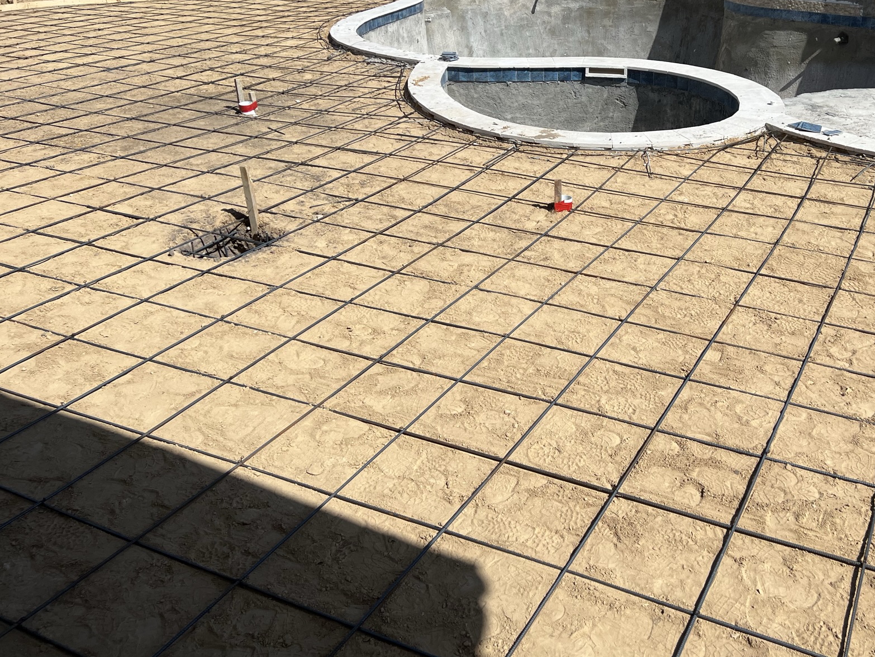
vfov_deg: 41.5
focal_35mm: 34
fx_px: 860
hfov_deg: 53.2
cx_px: 563
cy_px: 249
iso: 50
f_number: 1.5
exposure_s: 1/9434
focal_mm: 5.7
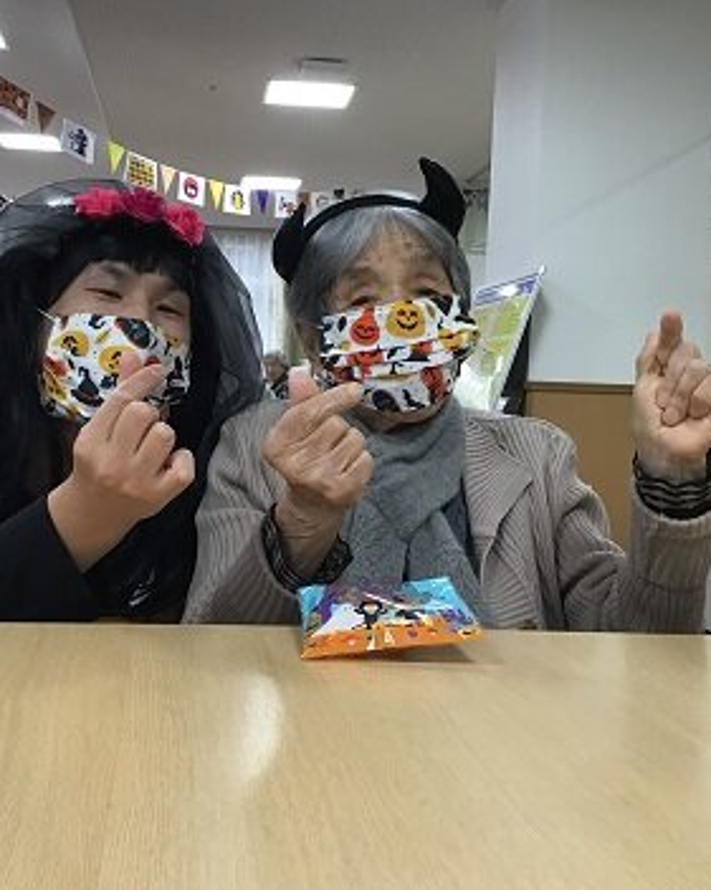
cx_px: 286
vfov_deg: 42.9
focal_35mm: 43
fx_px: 1133
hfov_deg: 34.7
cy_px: 426
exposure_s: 1/30
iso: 40
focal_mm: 3.3
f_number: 2.4
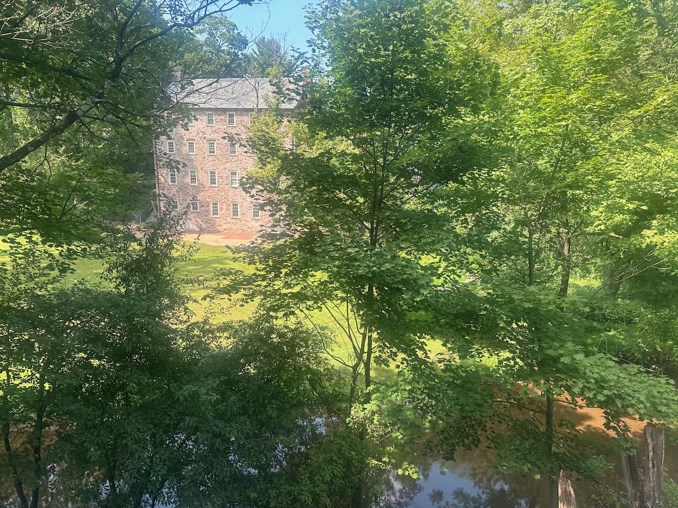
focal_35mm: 24
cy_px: 254
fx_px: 470
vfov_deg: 56.8
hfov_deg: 71.6
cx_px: 339
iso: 80
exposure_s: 1/315
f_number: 1.78
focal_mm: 6.86
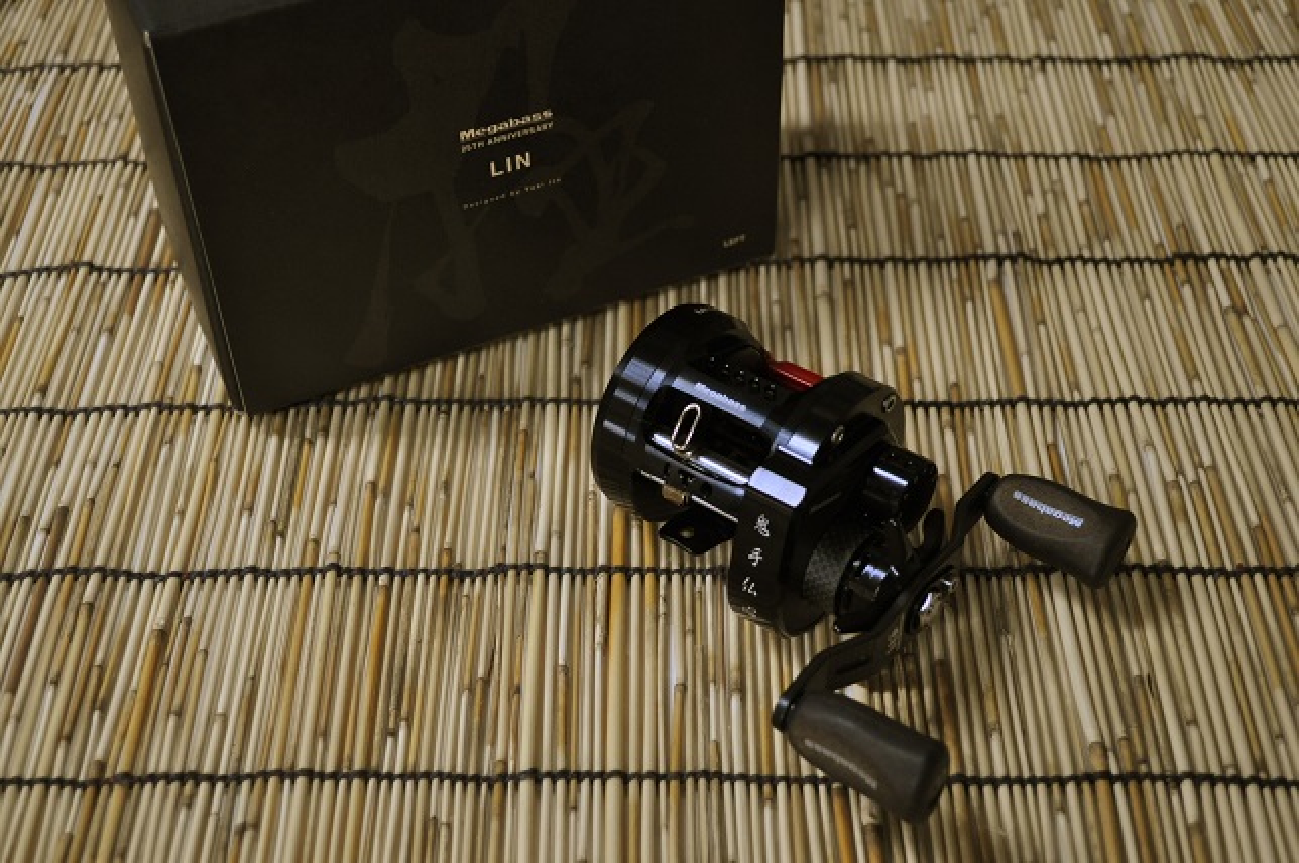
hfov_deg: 41.2
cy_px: 432
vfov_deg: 28.0
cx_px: 650
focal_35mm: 48
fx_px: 1730
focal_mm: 32
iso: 800
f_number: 4.8
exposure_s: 1/50
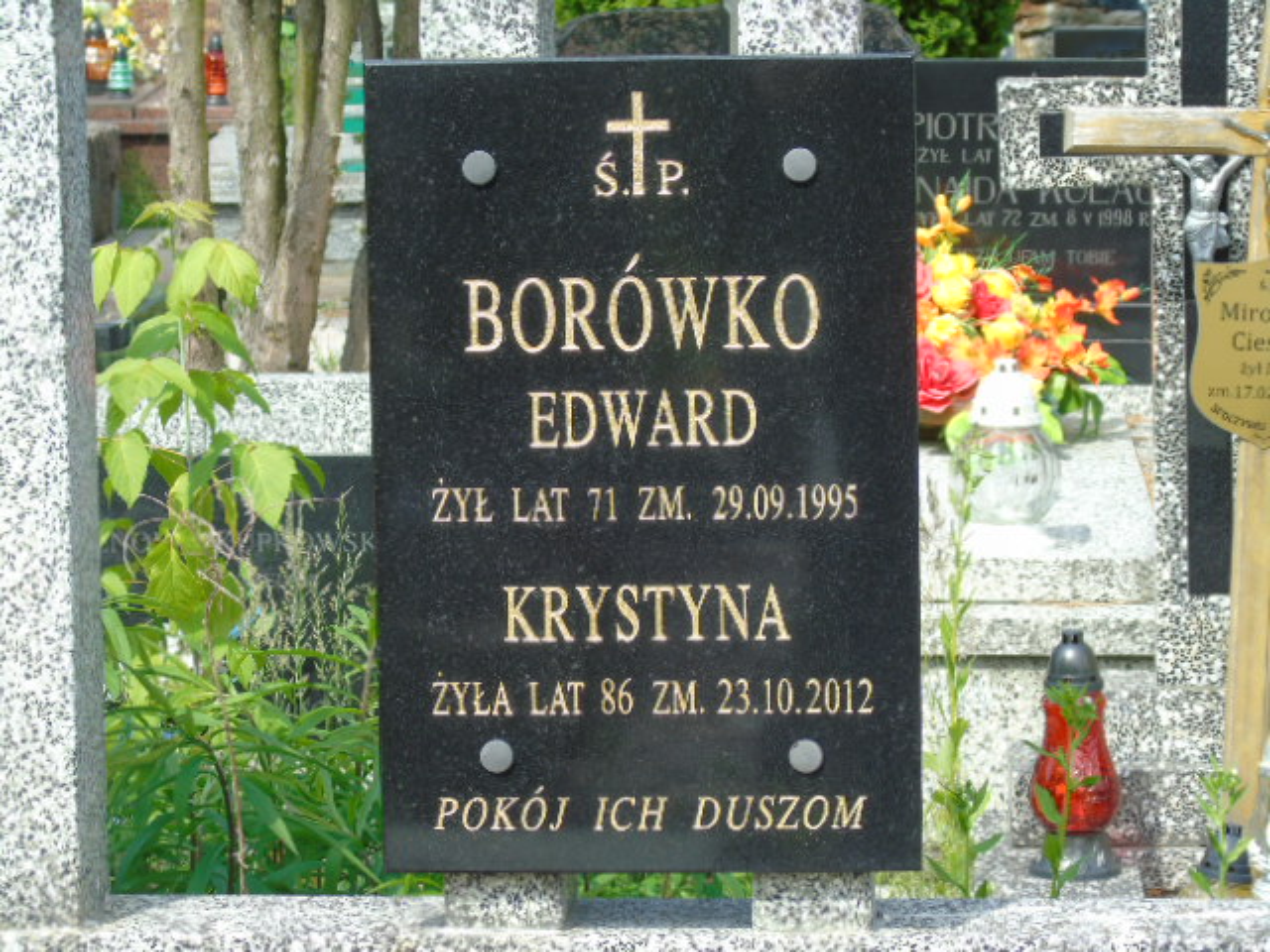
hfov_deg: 15.9
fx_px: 4549
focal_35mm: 124
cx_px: 635
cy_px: 476
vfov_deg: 12.0
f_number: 4.6
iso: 80
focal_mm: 22
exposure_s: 1/200
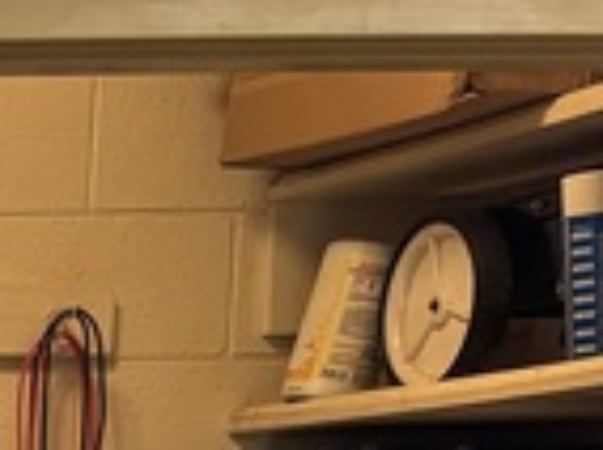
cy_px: 1006
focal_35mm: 188
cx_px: -1516
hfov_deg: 8.1
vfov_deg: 7.5
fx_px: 3269
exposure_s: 1/60
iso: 125
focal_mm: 5.96
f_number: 1.6
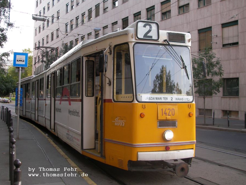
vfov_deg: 33.6
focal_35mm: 43
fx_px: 306
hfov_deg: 43.8
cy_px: 88
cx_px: 119
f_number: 3.3
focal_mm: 6.3
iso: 50
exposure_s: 1/56
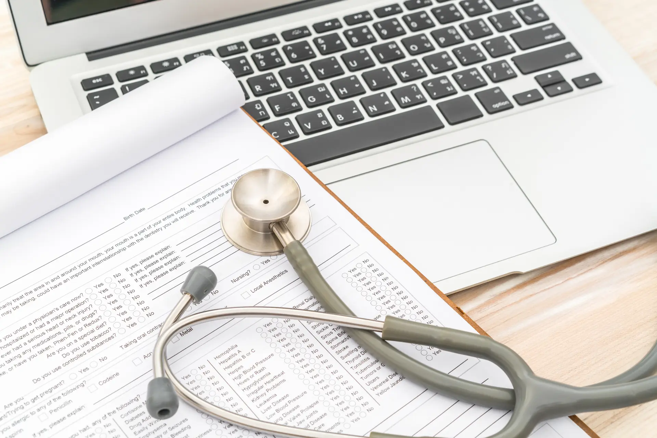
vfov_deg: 24.6
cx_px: 328
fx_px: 1004
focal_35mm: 55
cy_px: 219
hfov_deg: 36.2
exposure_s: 1/125
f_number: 9
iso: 100
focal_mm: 55
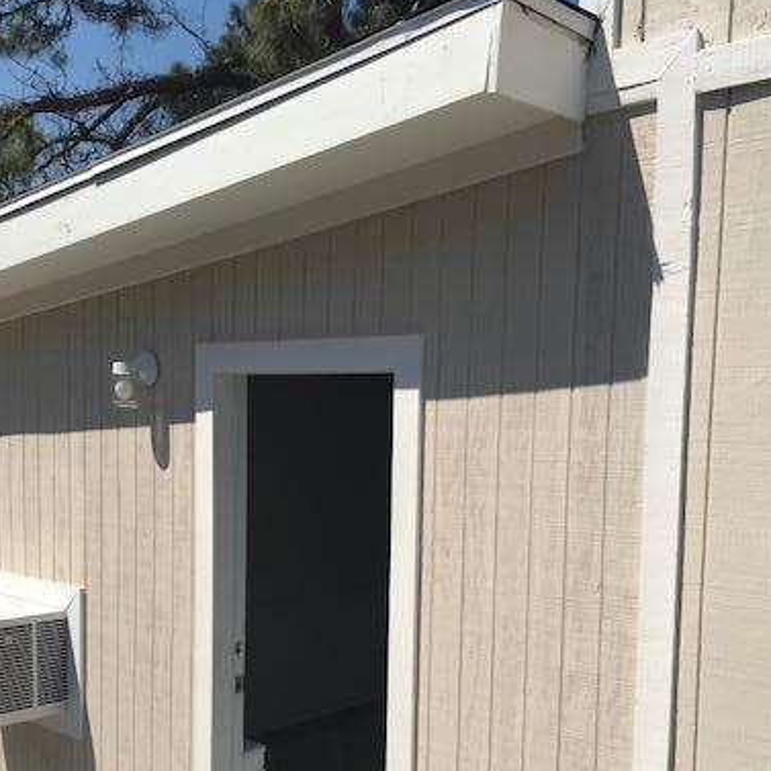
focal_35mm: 42
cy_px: 530
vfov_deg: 39.4
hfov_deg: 40.0
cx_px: 354
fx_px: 1058
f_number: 1.8
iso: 25
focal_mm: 3.99
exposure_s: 1/5650
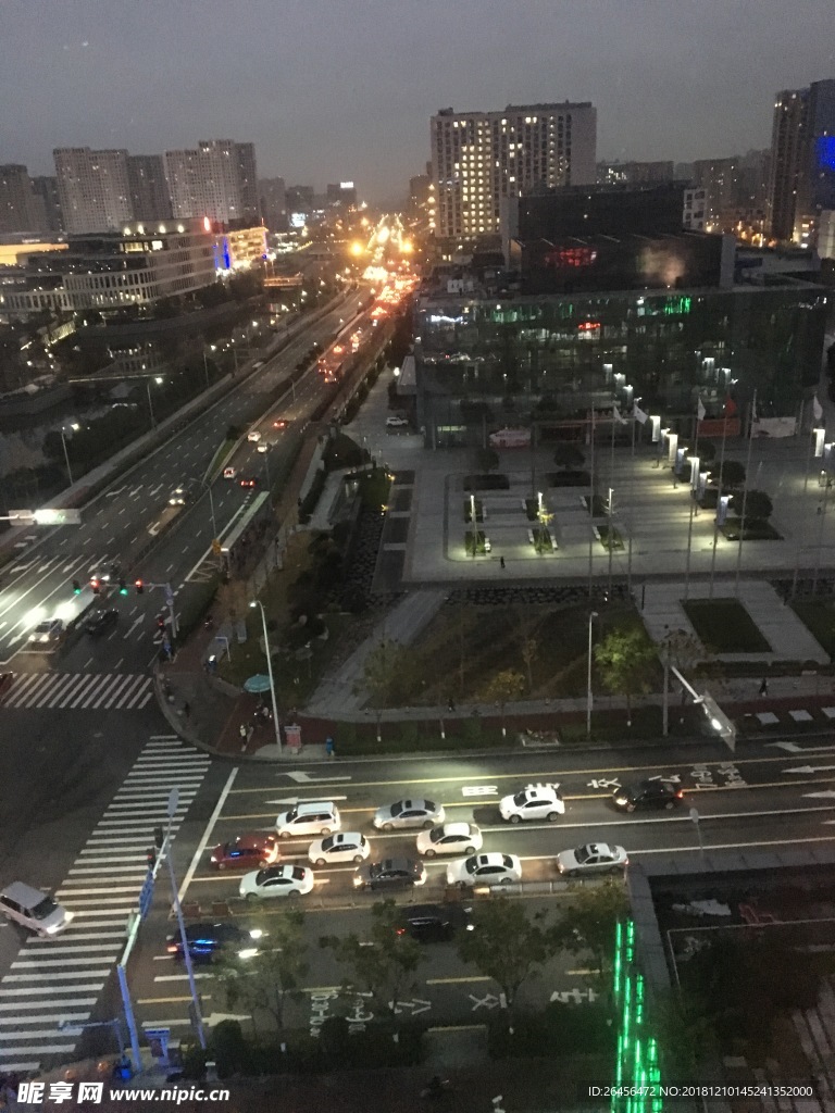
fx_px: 933
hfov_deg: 48.2
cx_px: 418
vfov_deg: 61.7
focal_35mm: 29
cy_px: 556
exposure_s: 1/17
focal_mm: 4.15
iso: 1000
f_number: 2.2
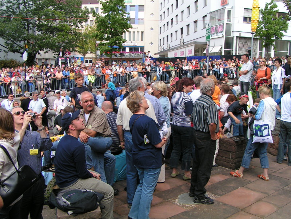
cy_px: 110
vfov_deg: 37.7
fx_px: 319
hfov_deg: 49.0
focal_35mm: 38
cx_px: 146
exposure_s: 1/160
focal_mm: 5.8
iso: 50
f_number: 5.6
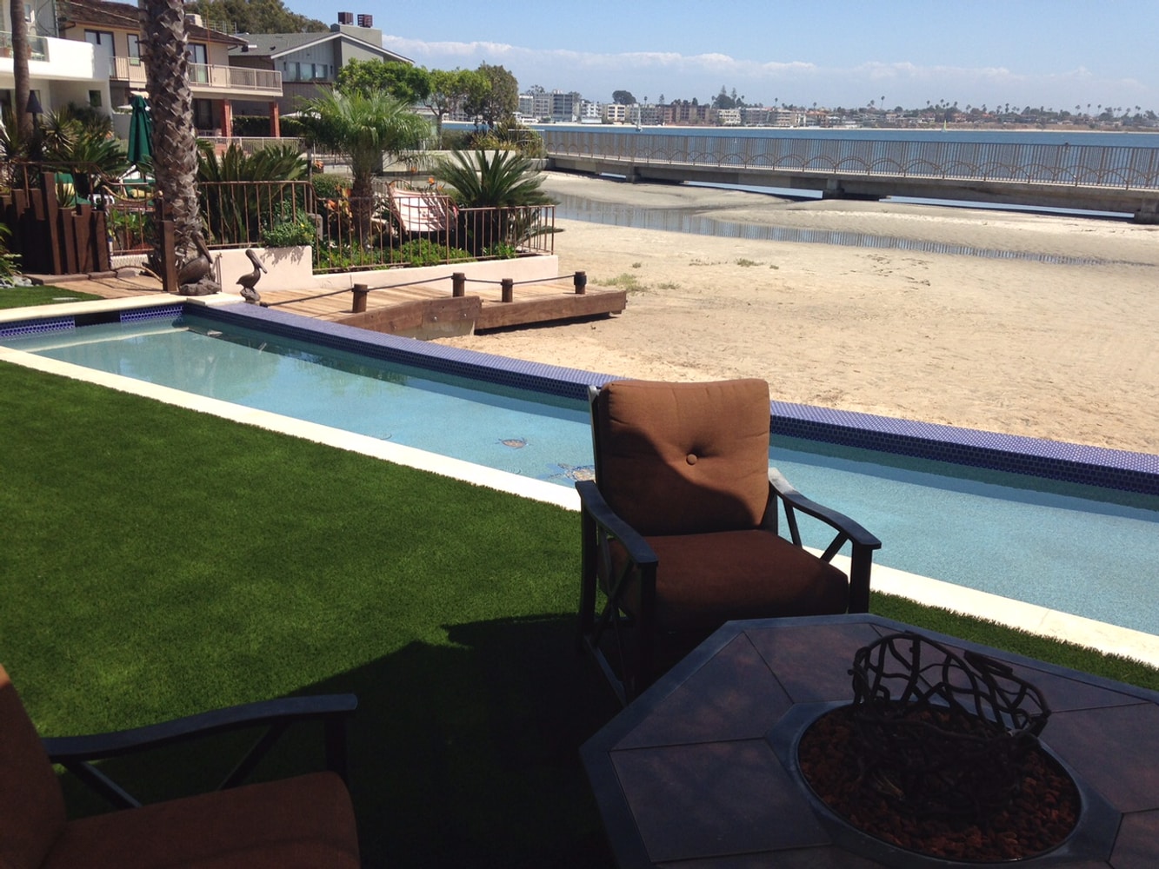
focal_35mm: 33
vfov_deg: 43.0
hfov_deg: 55.3
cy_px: 434
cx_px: 580
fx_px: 1105
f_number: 2.4
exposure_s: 1/1391
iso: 50
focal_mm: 4.12
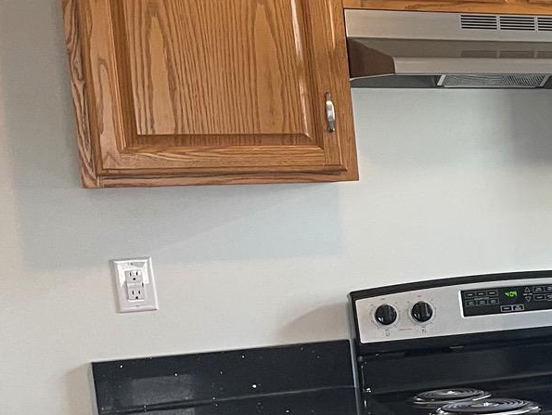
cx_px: 946
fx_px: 1372
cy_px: 383
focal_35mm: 86
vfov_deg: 16.9
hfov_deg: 18.6
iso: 125
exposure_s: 1/60
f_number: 1.6
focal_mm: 5.1
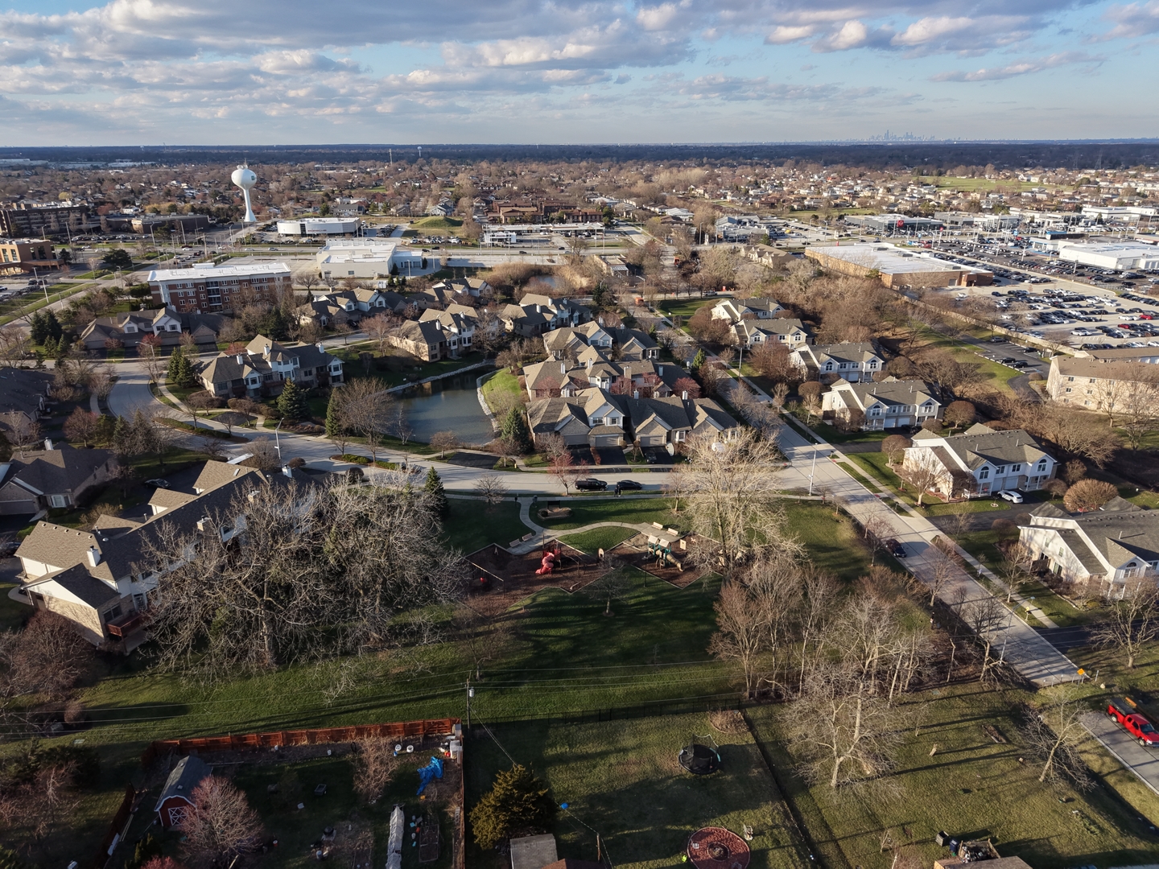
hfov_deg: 71.6
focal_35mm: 24
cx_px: 580
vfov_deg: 56.8
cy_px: 434
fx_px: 804
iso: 280
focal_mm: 8.67
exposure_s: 1/100
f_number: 1.8
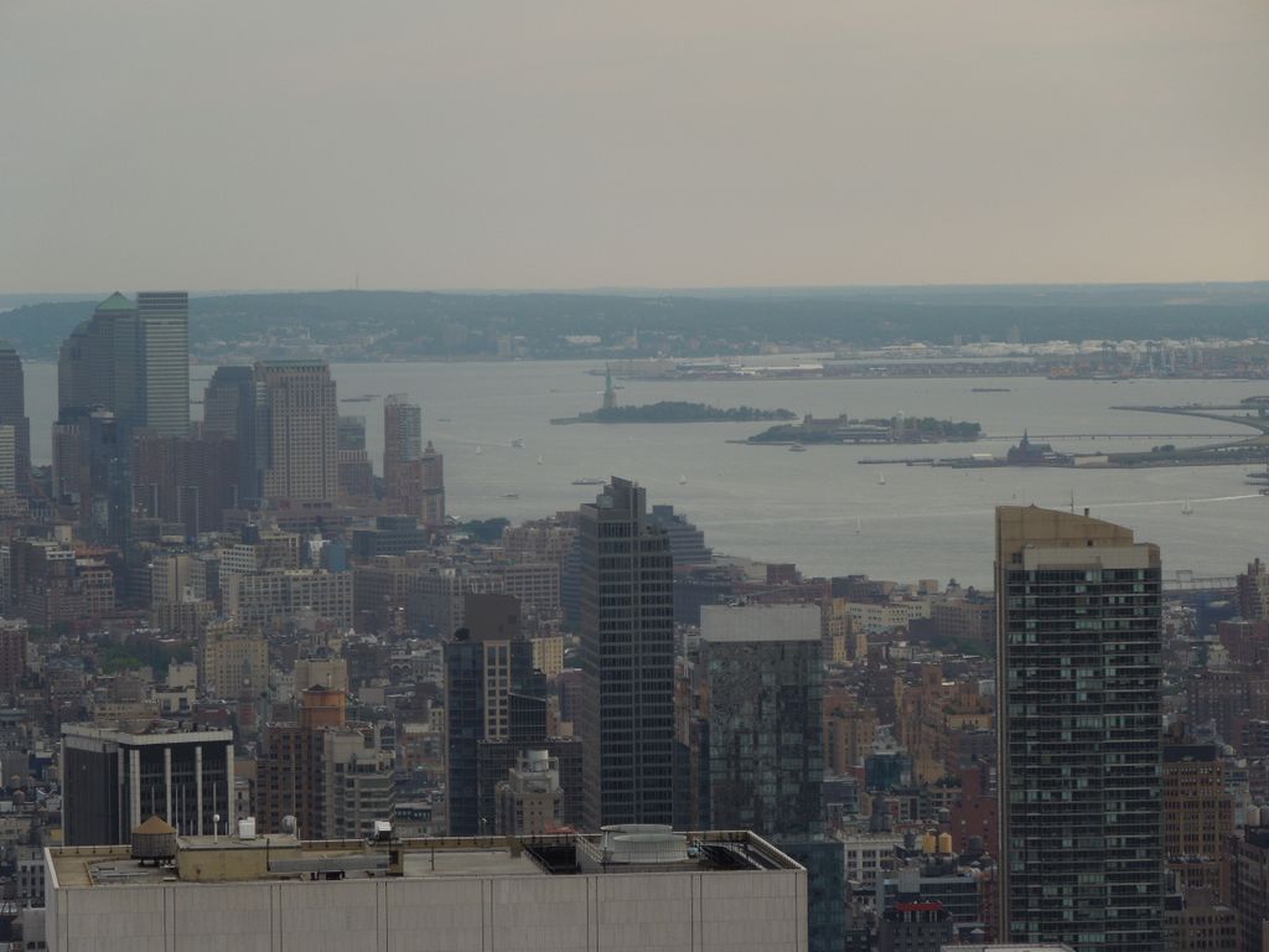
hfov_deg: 11.6
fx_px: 6232
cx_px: 634
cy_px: 476
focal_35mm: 170
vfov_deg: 8.7
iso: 100
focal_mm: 30.6
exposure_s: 1/320
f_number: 5
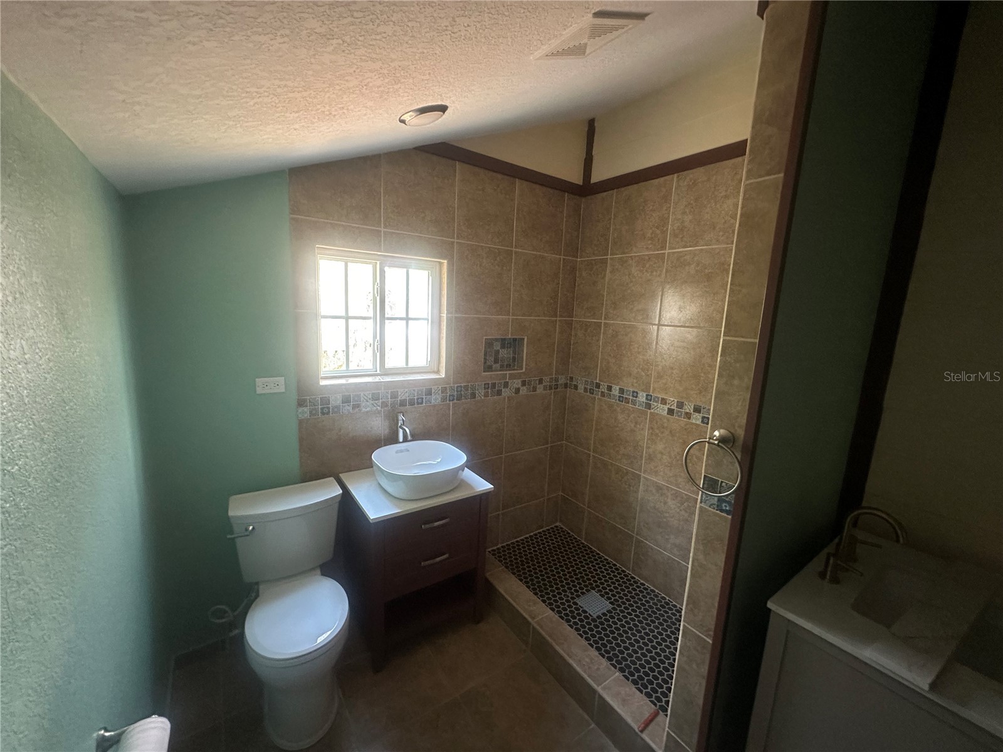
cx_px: 502
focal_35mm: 14
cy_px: 376
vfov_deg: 85.7
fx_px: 406
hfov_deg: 102.1
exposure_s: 1/60
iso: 500
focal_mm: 2.22
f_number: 2.2
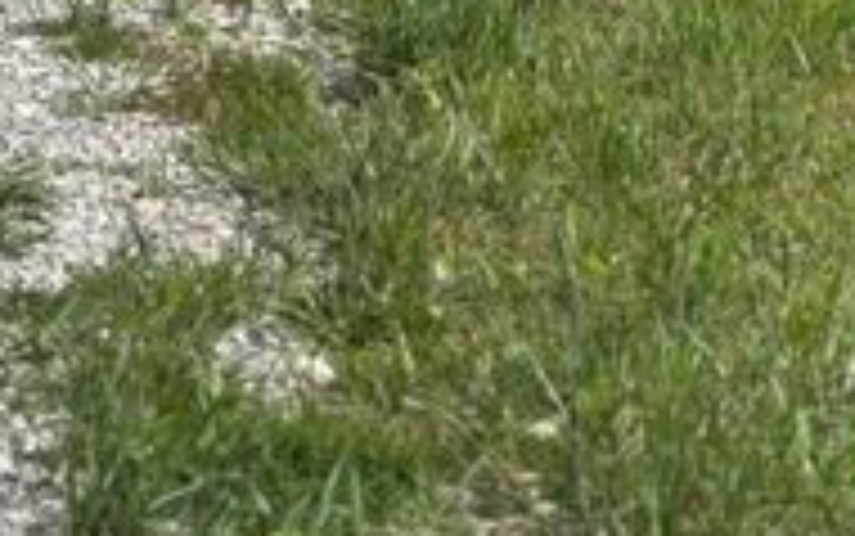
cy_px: -745
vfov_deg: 6.5
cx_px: 306
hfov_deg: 10.8
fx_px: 4500
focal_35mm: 193
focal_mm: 5.96
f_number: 1.6
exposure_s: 1/2105
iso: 40
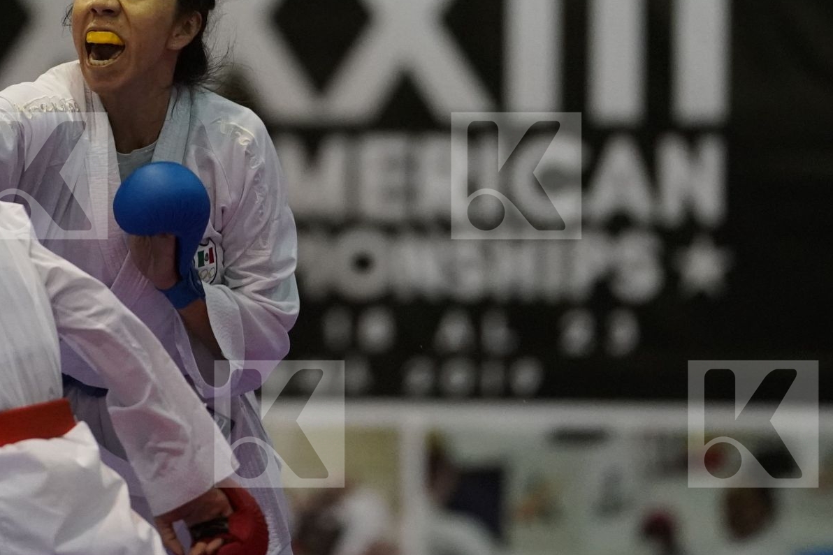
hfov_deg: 4.5
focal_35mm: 453
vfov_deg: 3.0
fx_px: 10482
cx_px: 280
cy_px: 176
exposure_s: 1/800
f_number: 2.8
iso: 6400
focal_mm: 200
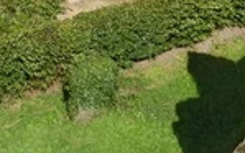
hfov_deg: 15.2
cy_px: -102
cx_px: 69
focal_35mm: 137
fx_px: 914
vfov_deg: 9.2
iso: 100
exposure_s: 1/320
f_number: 6.3
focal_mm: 7.2
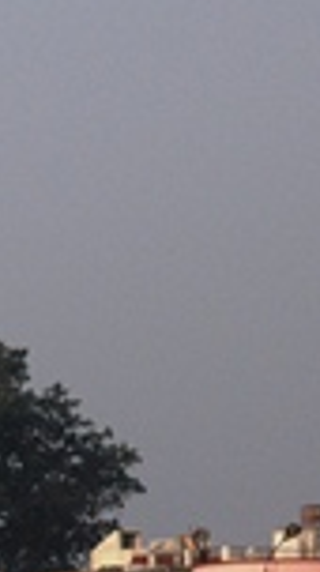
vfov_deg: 4.2
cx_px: -693
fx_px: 7834
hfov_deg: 2.3
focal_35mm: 517
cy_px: 403
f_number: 10
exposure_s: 1/250
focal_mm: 78
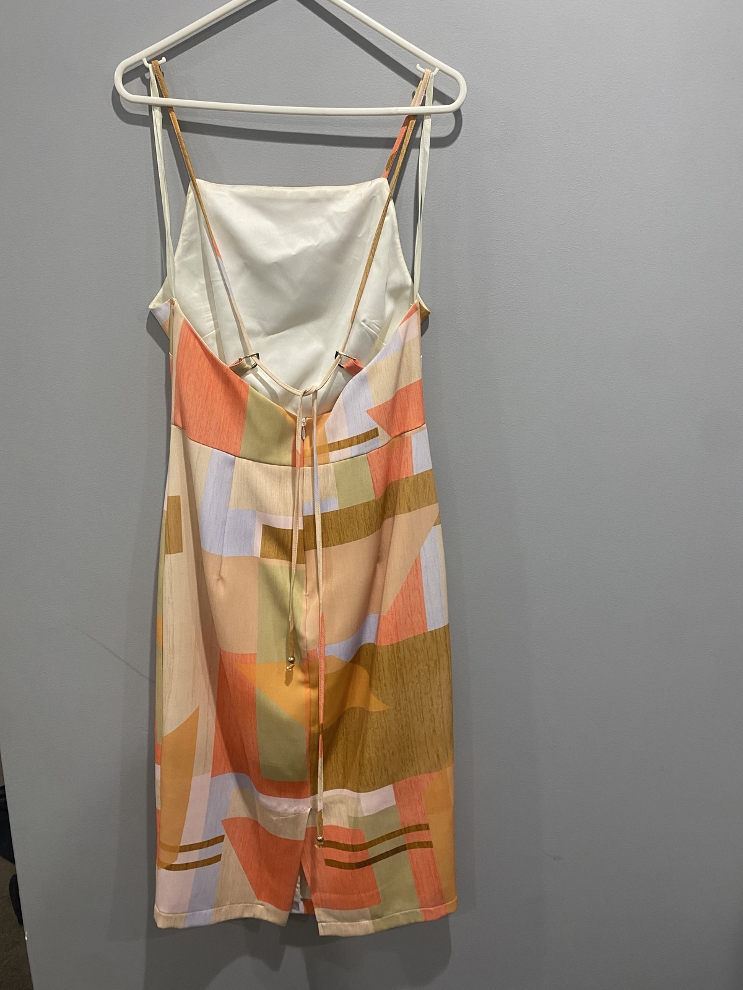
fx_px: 744
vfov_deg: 67.3
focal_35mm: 26
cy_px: 495
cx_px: 372
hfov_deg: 53.1
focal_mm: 4.25
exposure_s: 1/50
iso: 125
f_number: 1.8
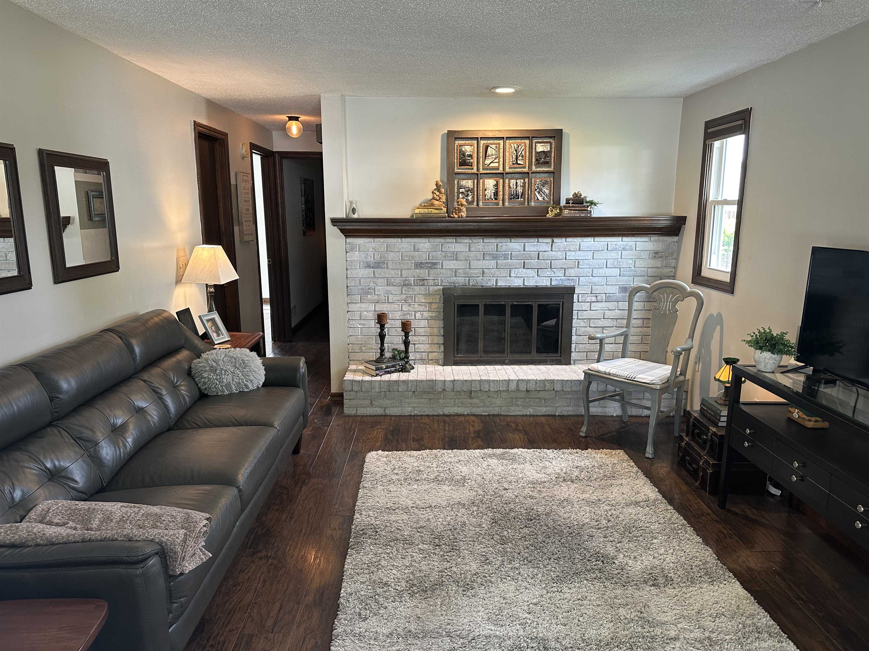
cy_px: 326
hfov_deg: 71.6
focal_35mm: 24
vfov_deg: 56.8
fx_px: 602
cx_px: 434
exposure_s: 1/60
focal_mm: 6.86
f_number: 1.78
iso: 125
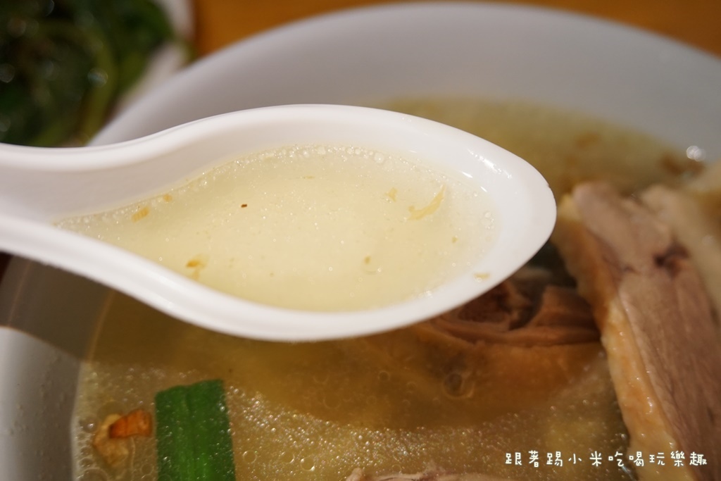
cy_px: 240
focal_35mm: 39
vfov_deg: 34.2
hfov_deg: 49.5
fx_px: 781
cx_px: 360
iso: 640
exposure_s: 1/160
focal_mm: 26
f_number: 4.5
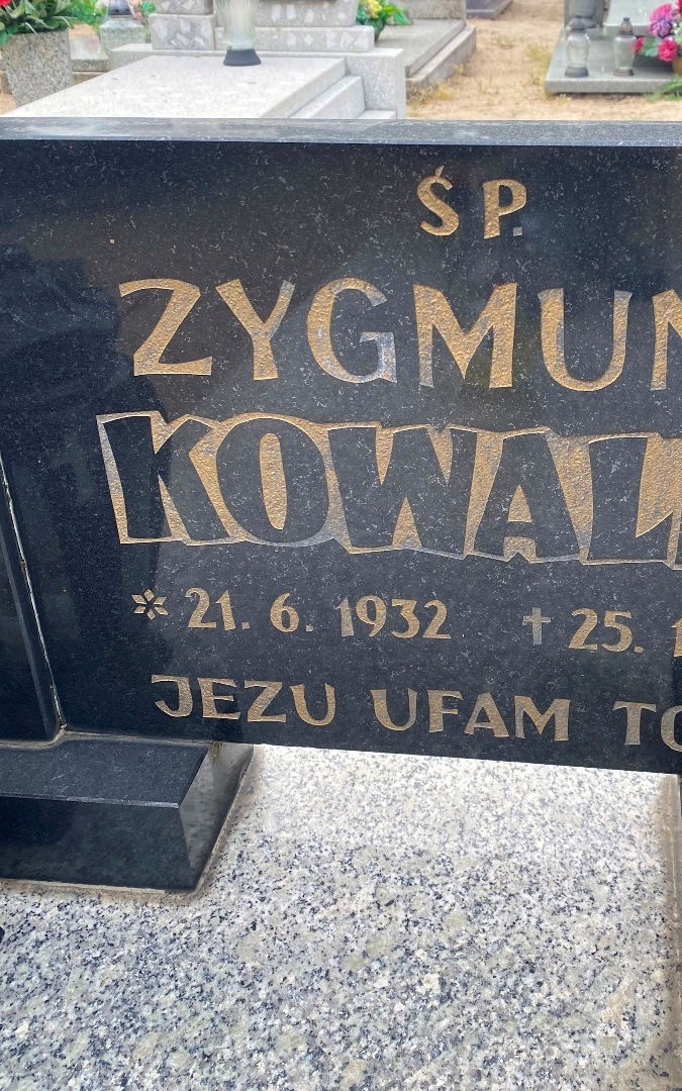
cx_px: 486
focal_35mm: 36
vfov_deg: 53.7
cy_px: 451
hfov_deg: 34.8
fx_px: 1071
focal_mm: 4.25
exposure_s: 1/510
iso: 32
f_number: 1.8
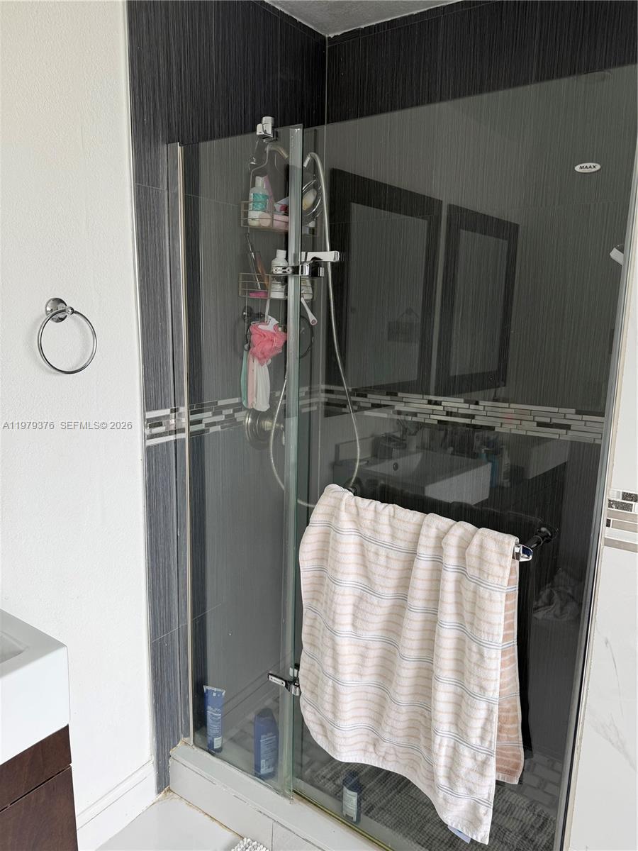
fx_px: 590
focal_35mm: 24
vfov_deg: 71.6
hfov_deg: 56.8
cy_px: 426
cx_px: 319
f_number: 1.78
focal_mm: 6.76
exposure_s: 1/121
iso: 64
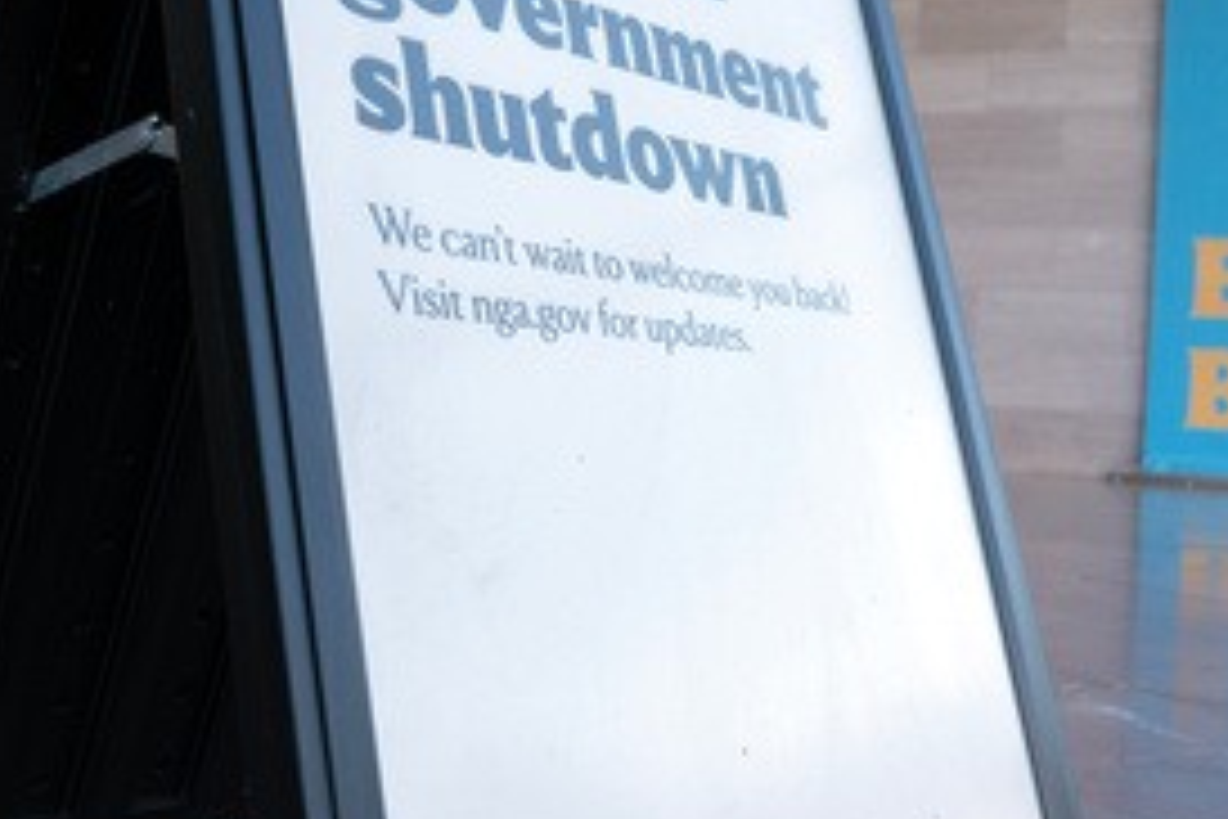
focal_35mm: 45
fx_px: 1535
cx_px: 661
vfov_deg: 29.8
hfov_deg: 43.6
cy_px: 349
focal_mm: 24
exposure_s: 1/160
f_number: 4
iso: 250
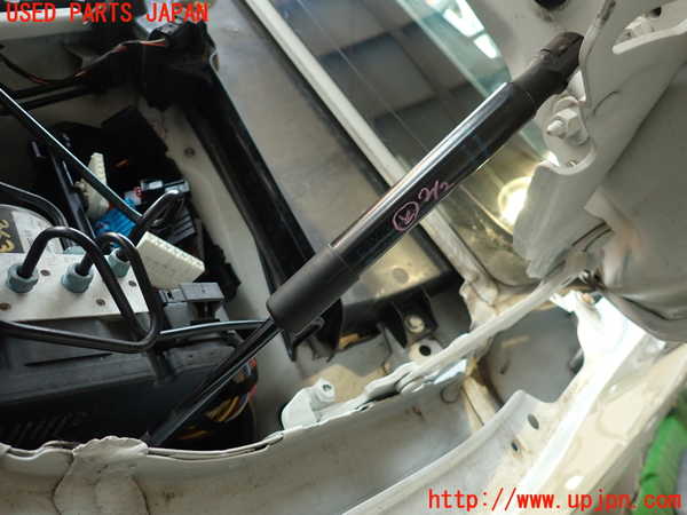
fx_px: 496
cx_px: 344
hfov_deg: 69.4
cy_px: 258
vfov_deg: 54.9
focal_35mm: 25
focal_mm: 4.5
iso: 200
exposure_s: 1/60
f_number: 2
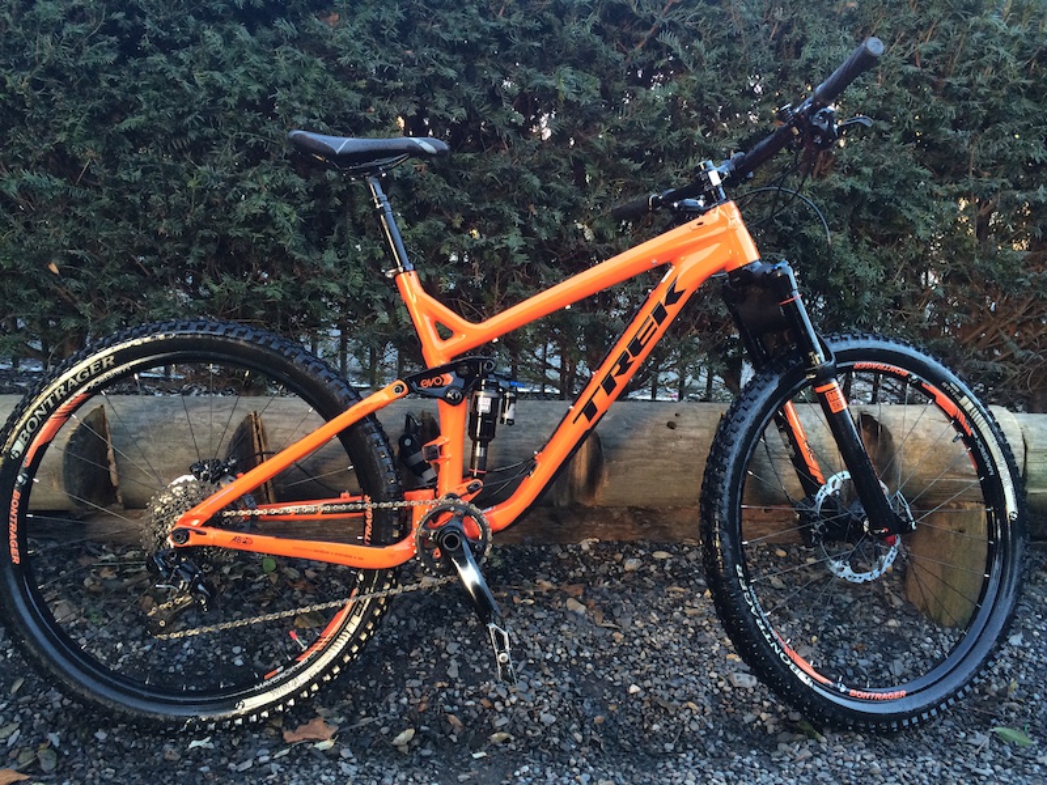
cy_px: 392
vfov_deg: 48.2
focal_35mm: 29
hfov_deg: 61.7
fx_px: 877
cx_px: 524
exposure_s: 1/30
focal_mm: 4.15
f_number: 2.2
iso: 64
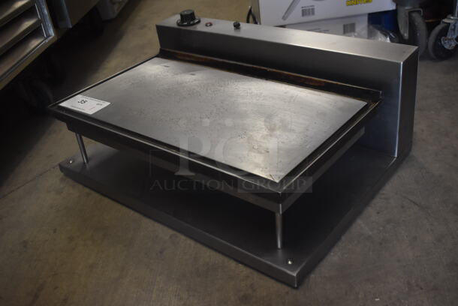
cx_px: 229
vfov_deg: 35.6
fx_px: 478
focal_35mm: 38
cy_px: 153
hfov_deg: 51.2
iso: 1100
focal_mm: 25
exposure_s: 1/125
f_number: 4
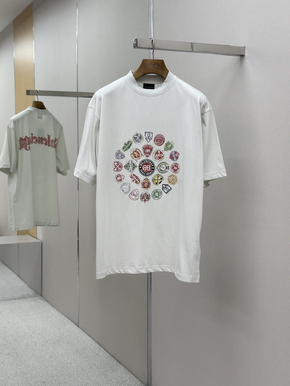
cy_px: 193
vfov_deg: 39.7
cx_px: 145
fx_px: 536
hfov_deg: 30.3
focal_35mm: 48
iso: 80
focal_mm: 6.86
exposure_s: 1/446
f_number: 1.78
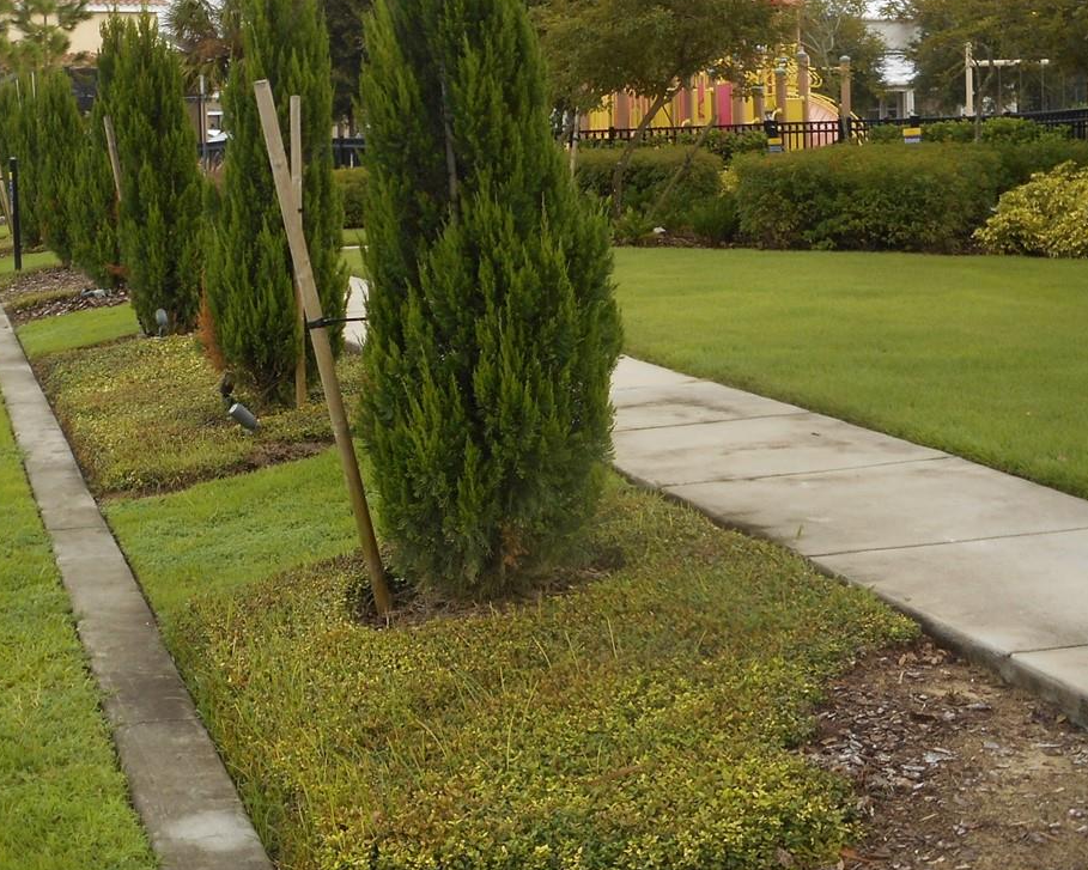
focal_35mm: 67
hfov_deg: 28.1
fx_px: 2157
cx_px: 369
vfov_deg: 22.5
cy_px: 182
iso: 80
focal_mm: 6.9
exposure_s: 1/200
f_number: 4.5
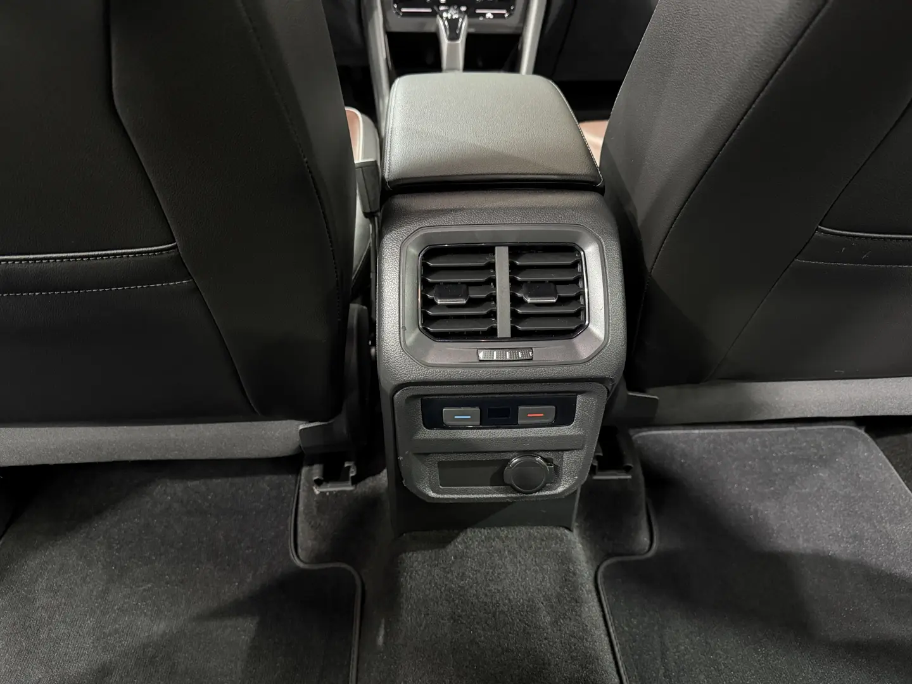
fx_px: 632
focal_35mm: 24
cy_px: 342
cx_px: 456
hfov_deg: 71.6
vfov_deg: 56.8
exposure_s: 1/25
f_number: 1.78
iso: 1600
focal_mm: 6.76
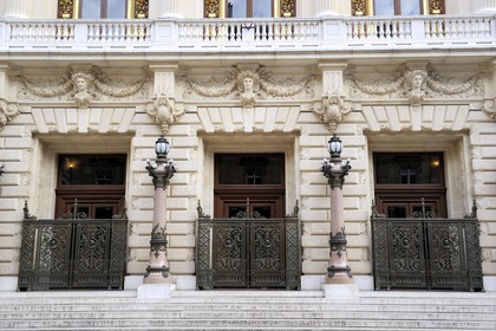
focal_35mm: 38
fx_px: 524
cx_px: 248
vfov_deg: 35.1
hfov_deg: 50.7
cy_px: 166
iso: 200
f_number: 5
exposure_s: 1/160
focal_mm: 38
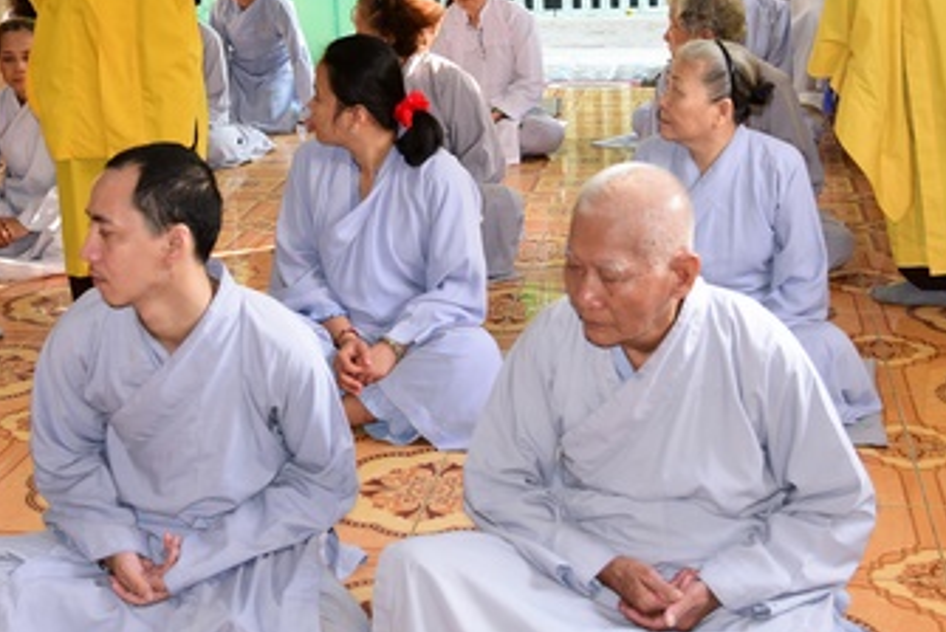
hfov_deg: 32.2
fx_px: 1631
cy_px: 116
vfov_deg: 21.6
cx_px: 370
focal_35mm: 62
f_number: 4.5
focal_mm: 32
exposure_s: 1/100
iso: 640
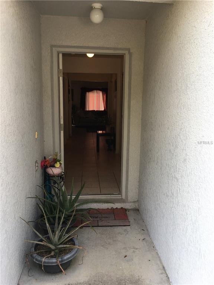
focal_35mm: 29
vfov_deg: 61.7
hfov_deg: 48.2
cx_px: 107
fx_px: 239
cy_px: 142
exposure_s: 1/120
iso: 25
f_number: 2.2
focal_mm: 4.15
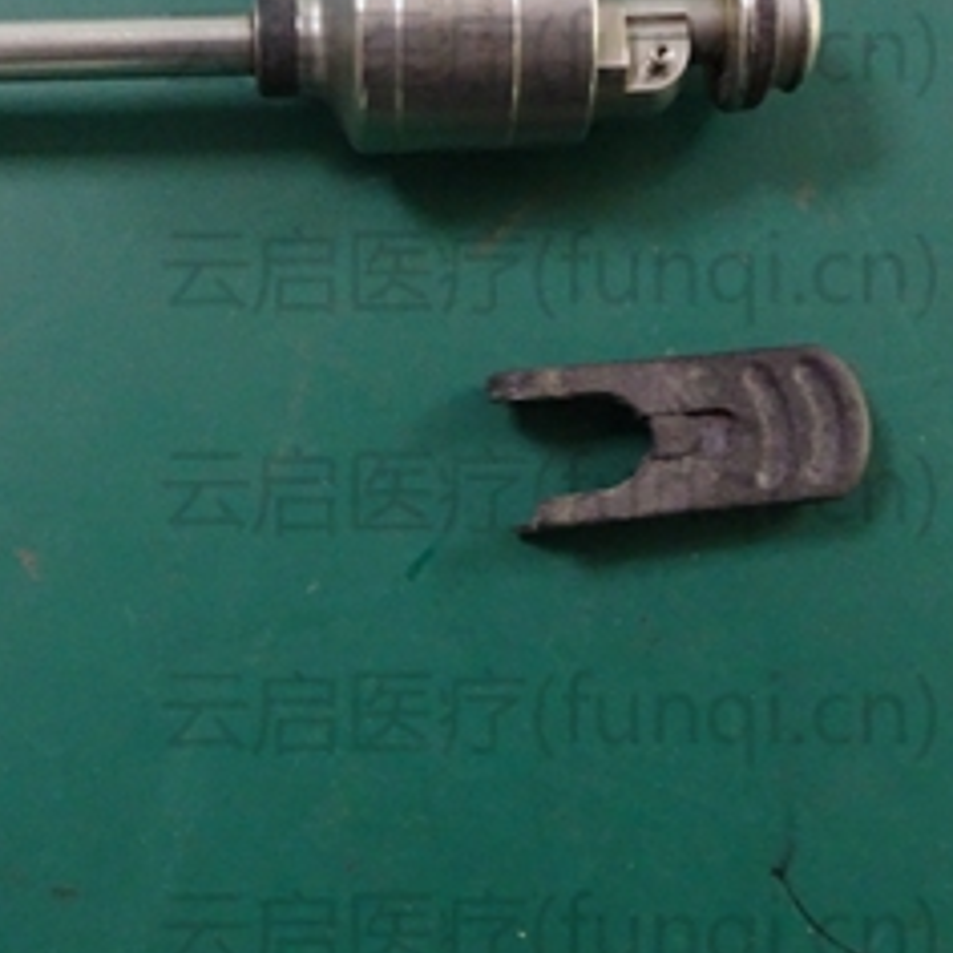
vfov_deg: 31.3
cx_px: 182
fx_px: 1682
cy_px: 287
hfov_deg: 30.8
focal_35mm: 54
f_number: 3.5
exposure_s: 1/15
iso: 800
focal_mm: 4.1
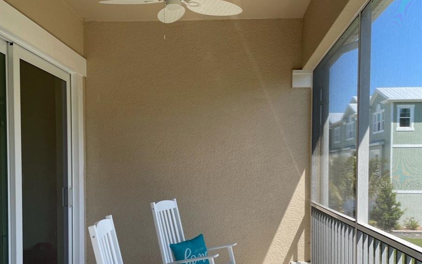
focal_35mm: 37
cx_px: 210
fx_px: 426
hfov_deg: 52.8
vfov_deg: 34.0
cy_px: 185
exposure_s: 1/654
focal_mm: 4.2
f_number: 1.6
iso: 32
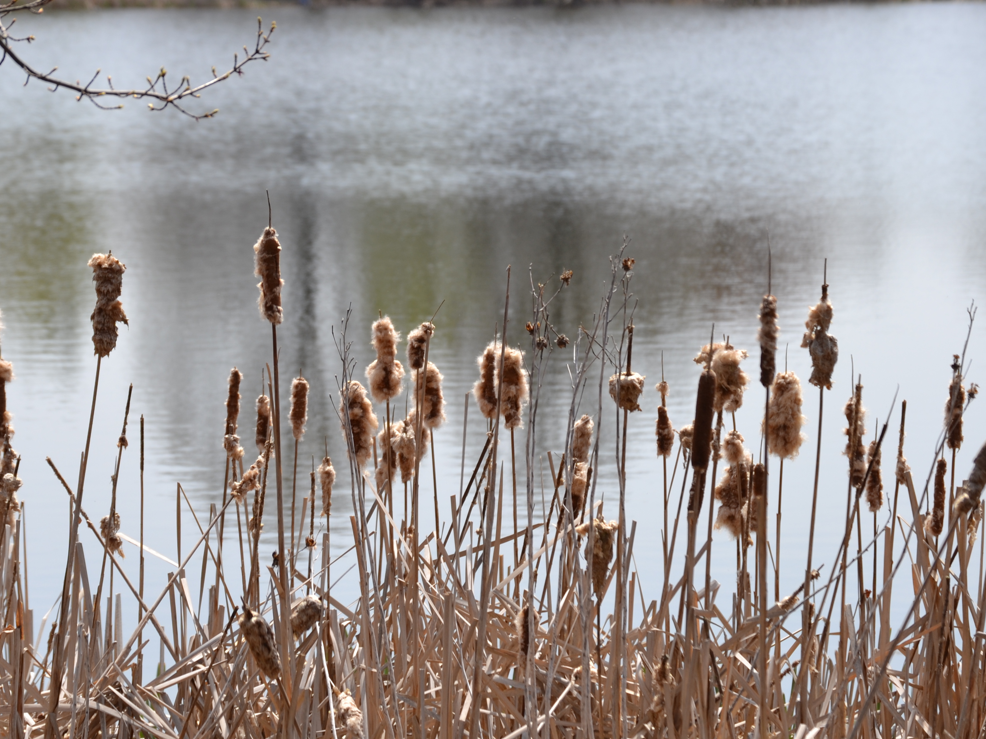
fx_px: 5917
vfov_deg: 7.1
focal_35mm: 208
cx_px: 299
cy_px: 279
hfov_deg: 9.5
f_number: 5.6
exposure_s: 1/500
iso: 110
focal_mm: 95
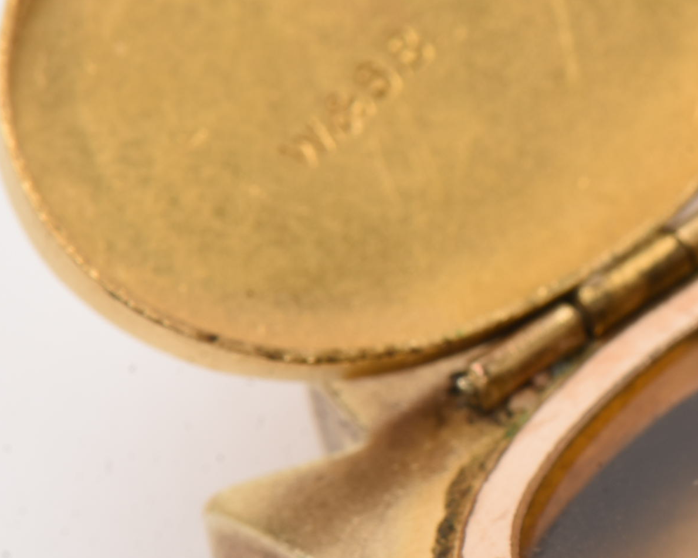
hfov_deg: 6.4
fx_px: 6222
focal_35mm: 301
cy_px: 266
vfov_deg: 5.1
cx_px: 612
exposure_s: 1/125
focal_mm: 85
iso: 100
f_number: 20
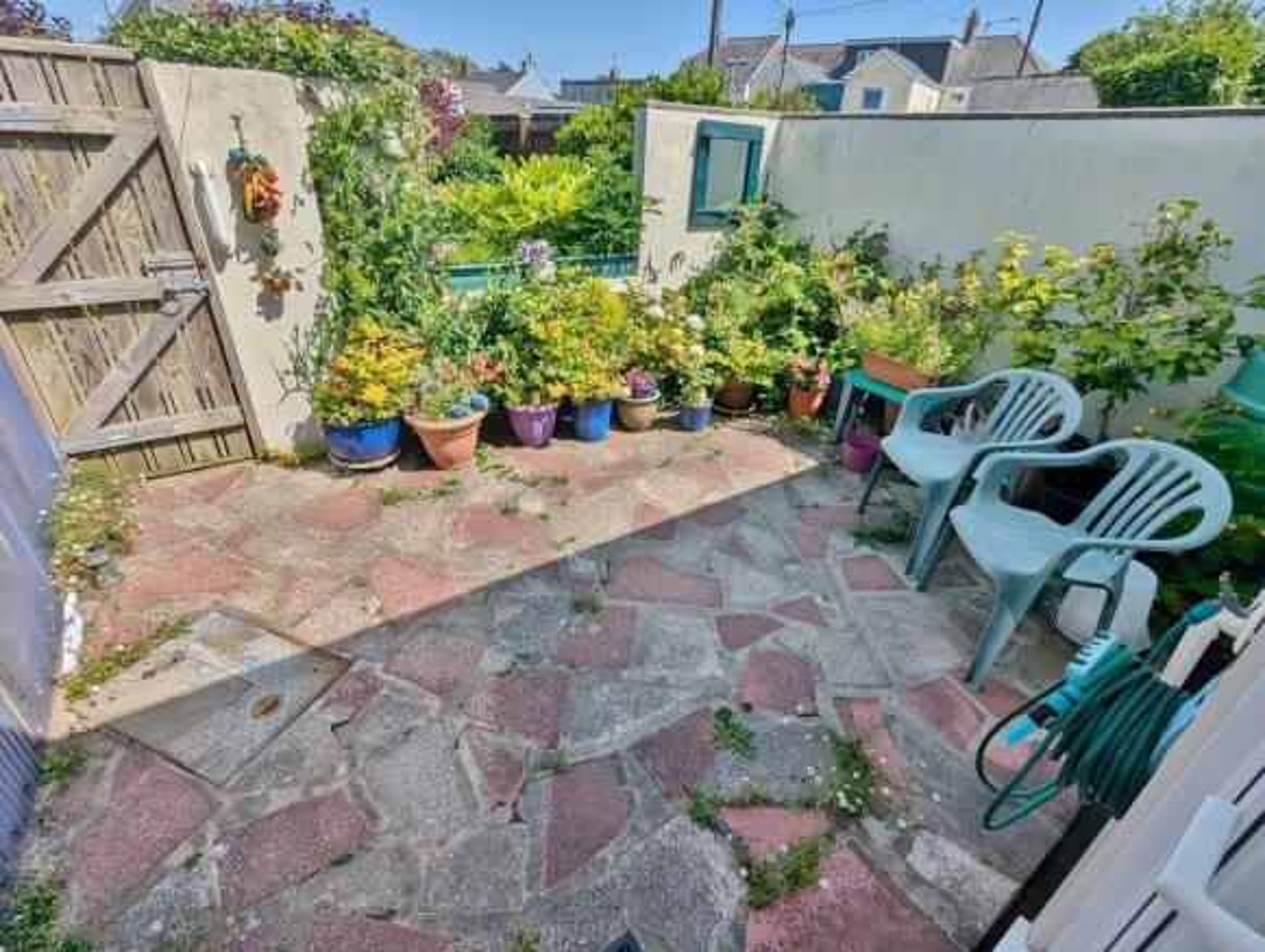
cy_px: 476
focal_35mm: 16
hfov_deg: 94.4
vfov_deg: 78.2
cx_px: 632
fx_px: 585
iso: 52
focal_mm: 2.35
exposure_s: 1/1894
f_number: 2.2
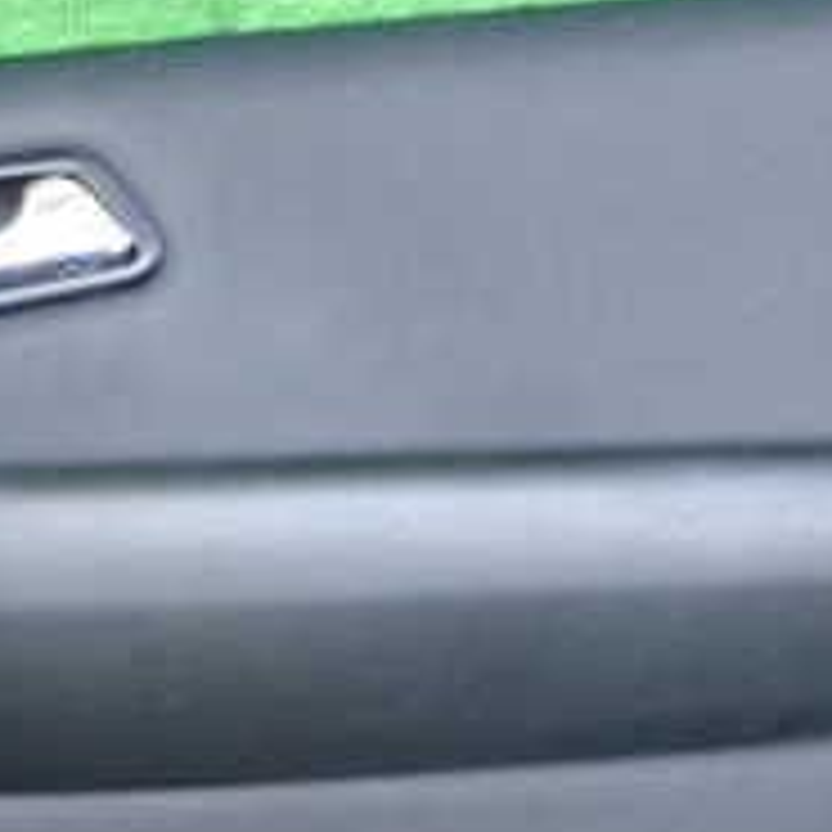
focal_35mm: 86
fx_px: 2339
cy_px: 760
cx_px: 220
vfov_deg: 19.8
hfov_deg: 20.0
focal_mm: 5.4
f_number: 2.3
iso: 250
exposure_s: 1/30
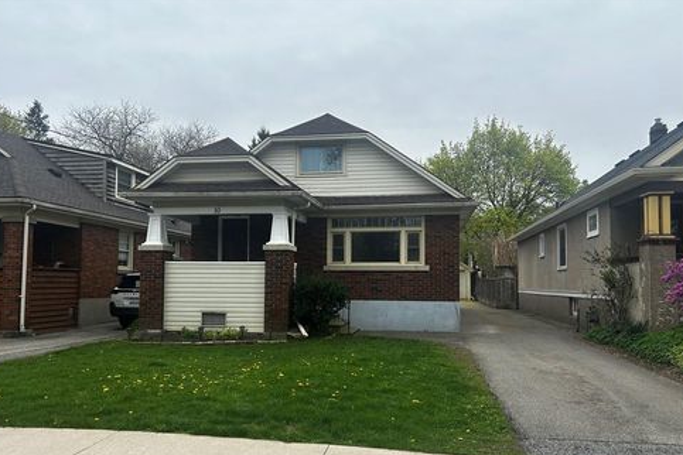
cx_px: 334
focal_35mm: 28
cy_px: 258
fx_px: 531
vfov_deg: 46.3
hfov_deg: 65.5
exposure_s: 1/1252
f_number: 1.5
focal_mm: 5.7
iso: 50
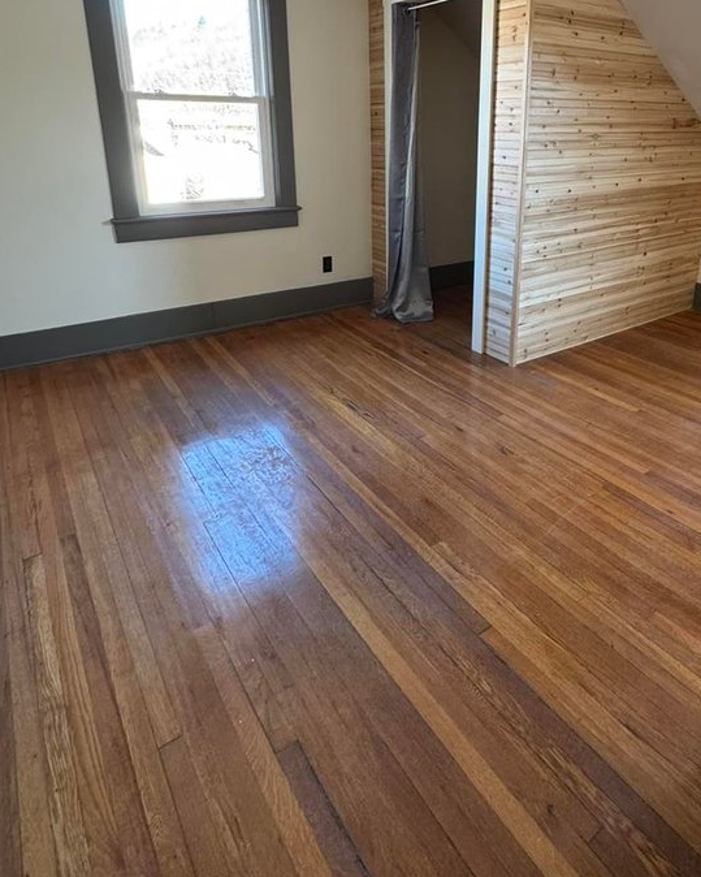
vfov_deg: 70.8
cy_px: 305
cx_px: 434
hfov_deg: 60.1
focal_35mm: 23
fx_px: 597
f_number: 2.2
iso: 320
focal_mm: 2.22
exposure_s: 1/60
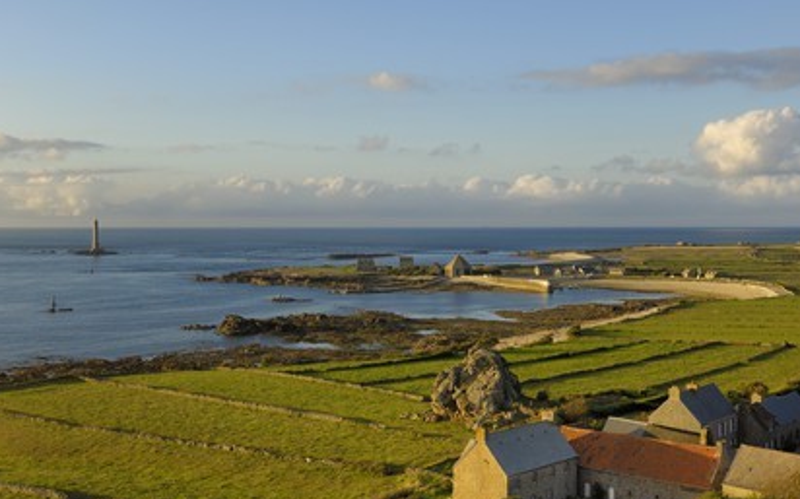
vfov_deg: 25.8
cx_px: 401
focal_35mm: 50
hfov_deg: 40.3
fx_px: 1090
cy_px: 270
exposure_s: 1/160
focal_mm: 32
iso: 100
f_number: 6
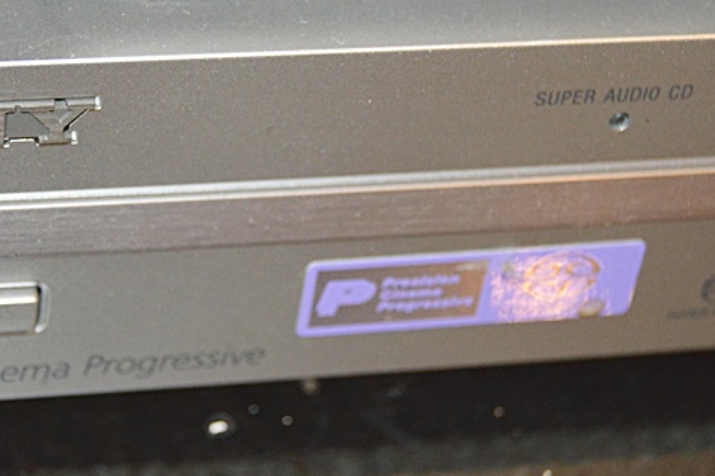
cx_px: 220
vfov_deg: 11.4
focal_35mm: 120
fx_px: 2382
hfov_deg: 17.0
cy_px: 85
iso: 1250
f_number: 4.8
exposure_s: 1/60
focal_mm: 38
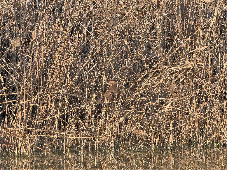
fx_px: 3935
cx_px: 114
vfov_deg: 2.5
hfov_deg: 3.3
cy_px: 85
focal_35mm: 600
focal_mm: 300
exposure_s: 1/800
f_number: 6.3
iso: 800
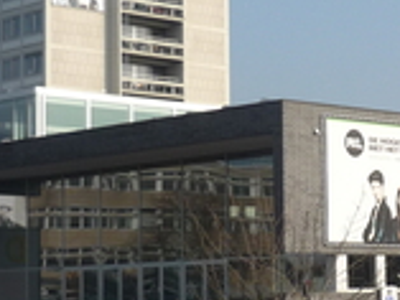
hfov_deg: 15.3
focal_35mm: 126
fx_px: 1457
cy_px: 186
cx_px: 413
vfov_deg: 11.8
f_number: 8
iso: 100
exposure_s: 1/200
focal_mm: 5.5
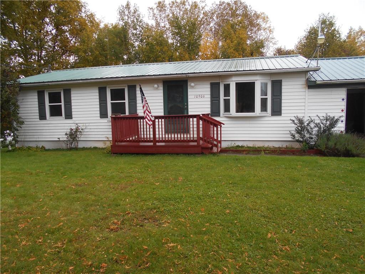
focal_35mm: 26
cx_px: 182
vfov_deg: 53.1
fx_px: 274
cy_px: 137
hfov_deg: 67.3
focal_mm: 4.6
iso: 80
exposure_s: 1/50
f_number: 3.2
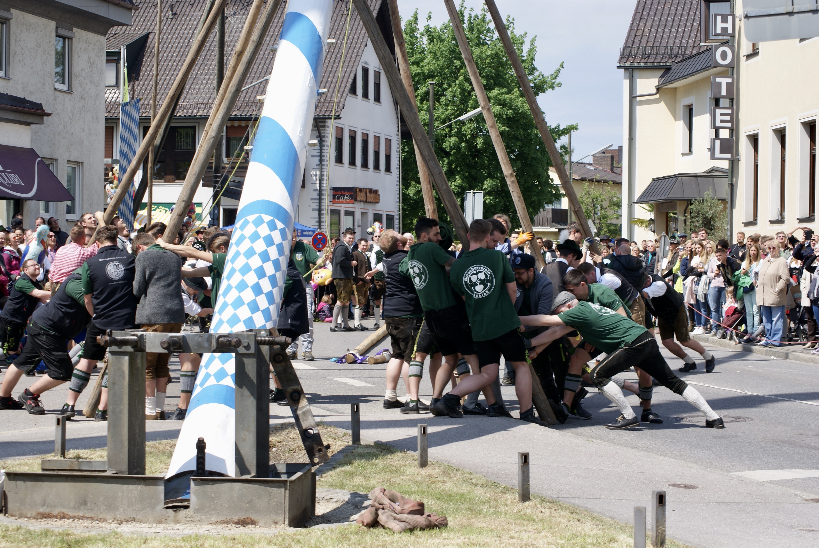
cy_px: 274
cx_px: 410
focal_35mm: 82
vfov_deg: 16.6
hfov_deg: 24.6
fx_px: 1879
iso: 100
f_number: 10
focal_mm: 55
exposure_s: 1/125
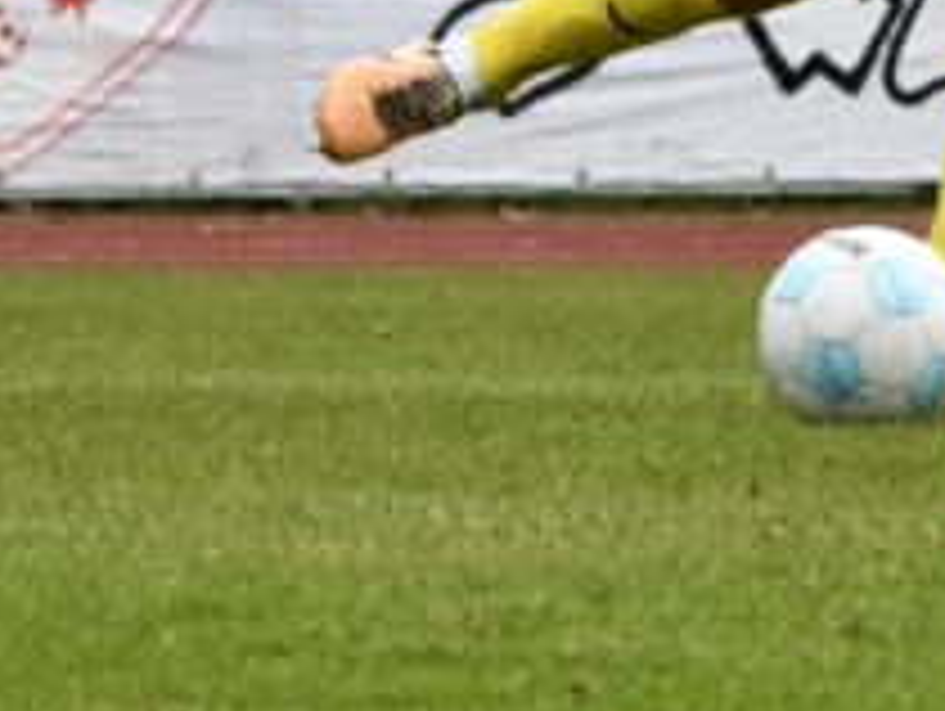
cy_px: -686
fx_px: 46134
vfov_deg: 0.9
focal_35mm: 1688
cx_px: 1148
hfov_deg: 1.2
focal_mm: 360
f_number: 18
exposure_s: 1/1600
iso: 8000
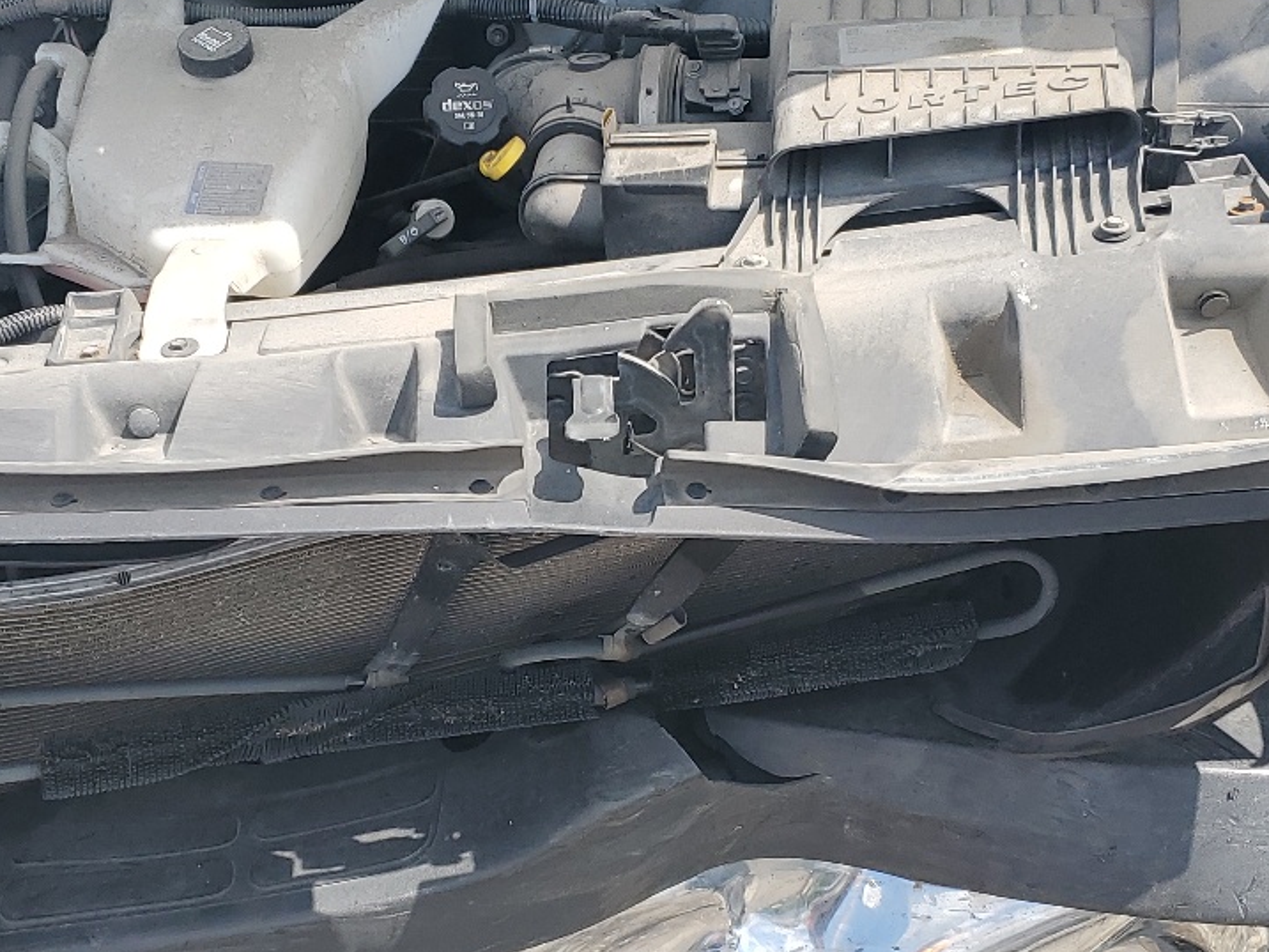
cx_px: 593
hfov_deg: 33.2
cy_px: 554
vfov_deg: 25.2
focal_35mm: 58
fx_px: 2127
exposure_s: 1/1667
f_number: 1.5
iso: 50
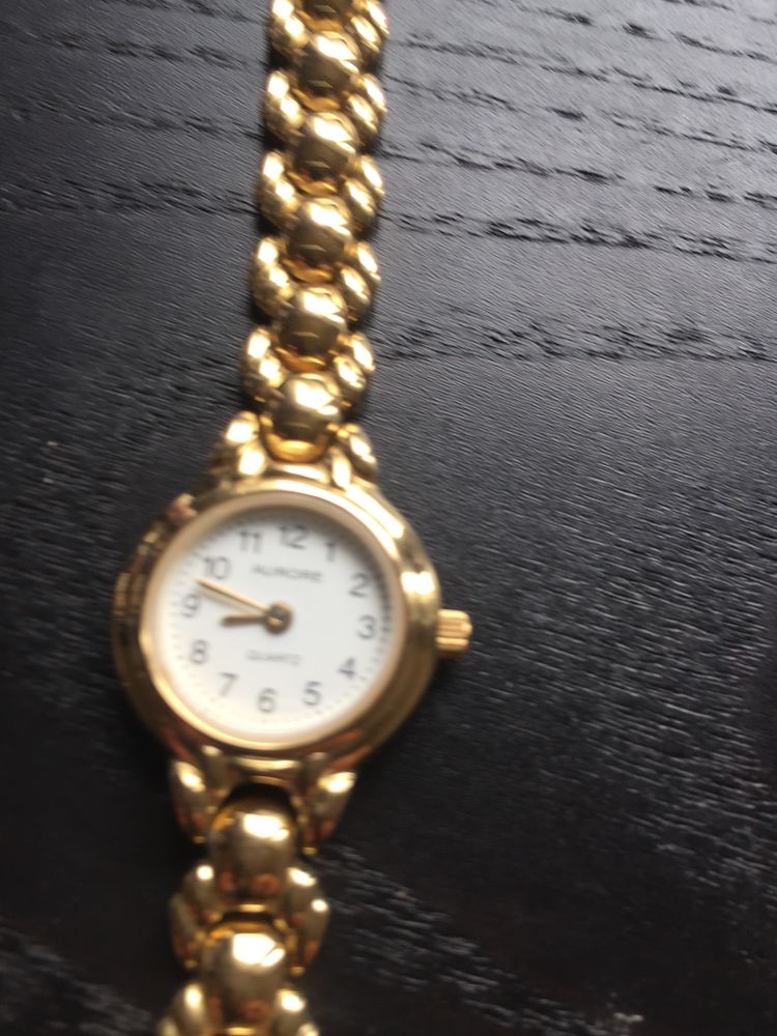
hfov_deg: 48.2
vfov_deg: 61.7
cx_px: 388
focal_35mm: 29
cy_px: 518
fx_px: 868
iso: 32
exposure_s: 1/50
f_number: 2.2
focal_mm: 4.15
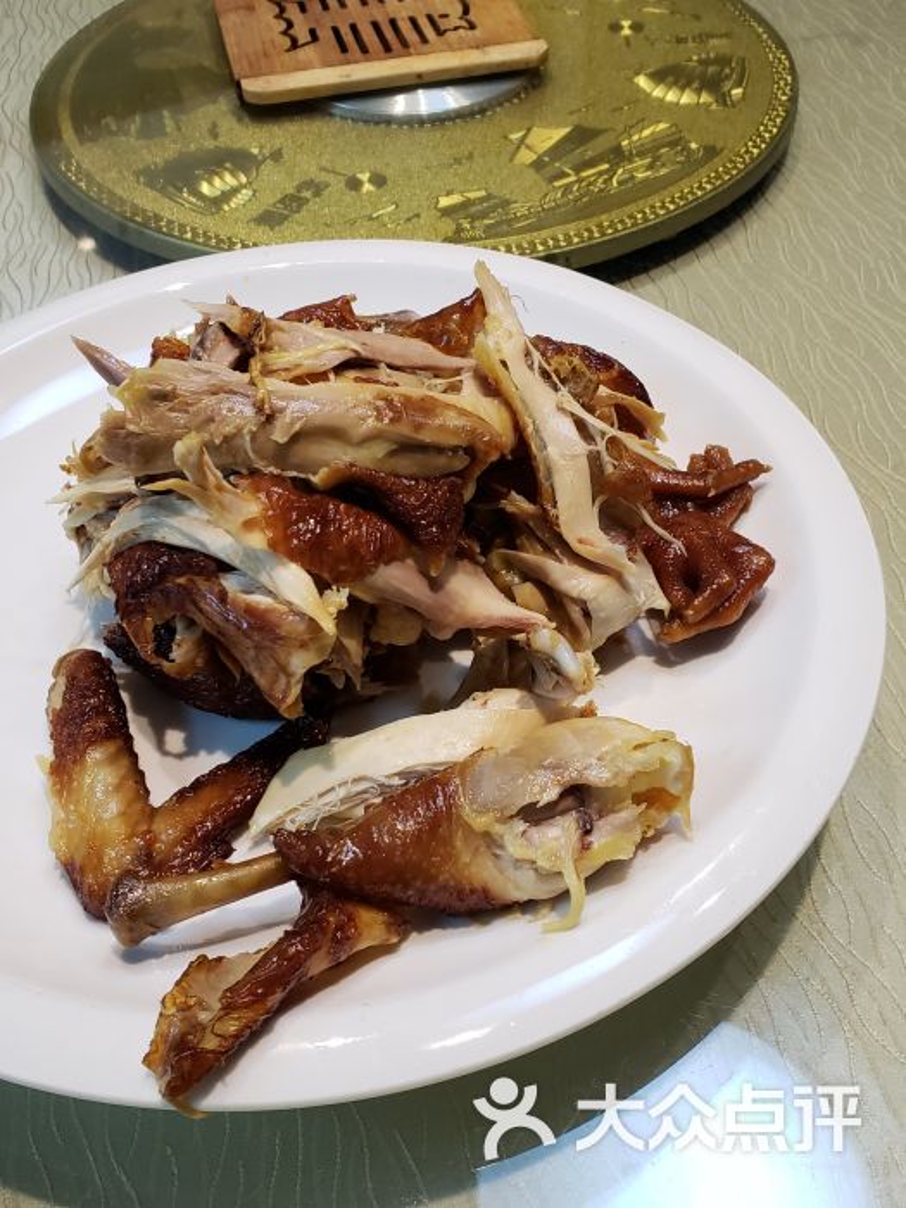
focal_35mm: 26
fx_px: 907
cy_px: 604
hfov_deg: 53.1
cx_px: 453
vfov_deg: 67.3
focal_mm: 4.3
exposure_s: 1/50
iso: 250
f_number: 2.4
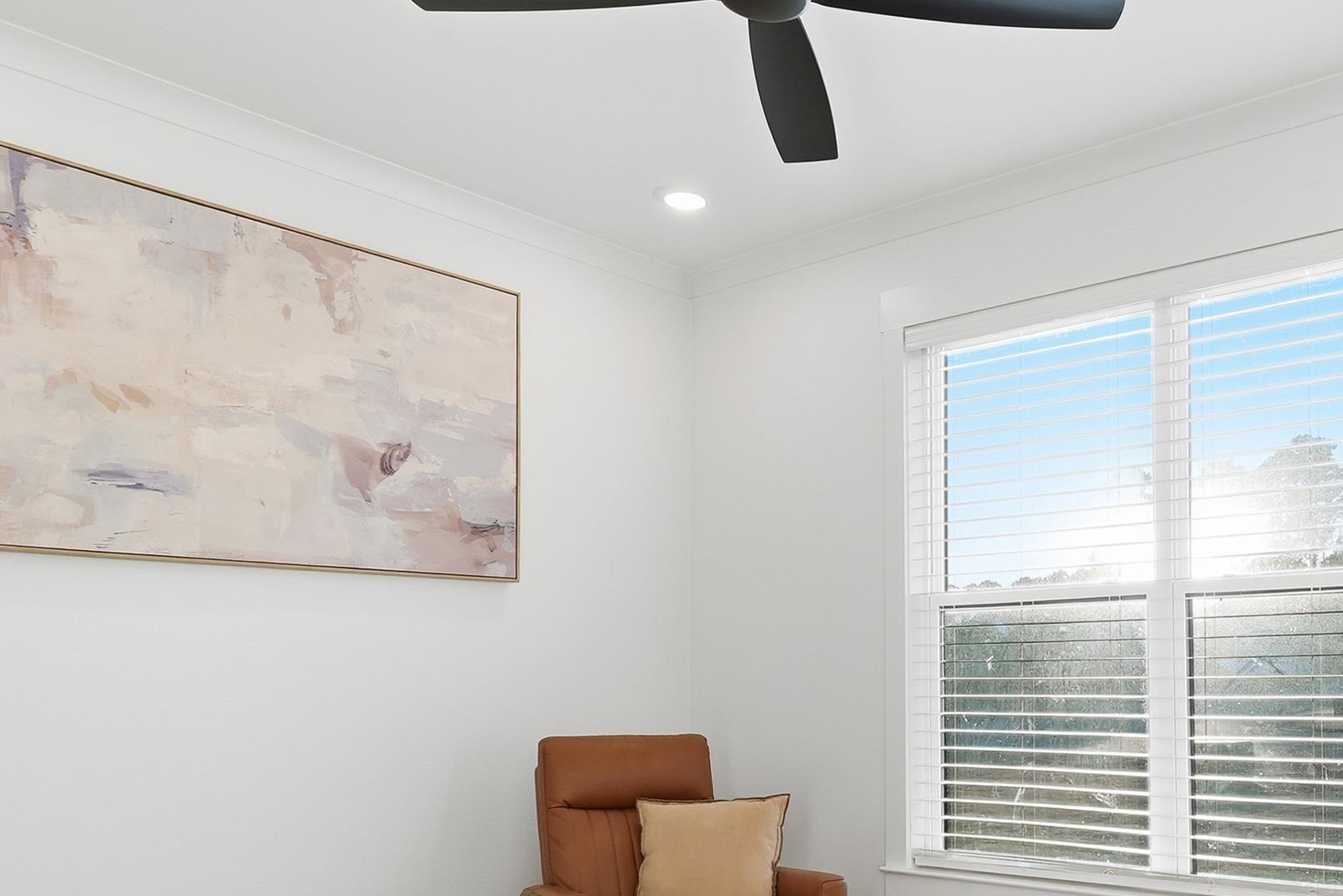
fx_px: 1119
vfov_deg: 41.9
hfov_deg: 59.4
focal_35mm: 30
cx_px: 969
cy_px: 705
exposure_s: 1/400
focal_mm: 16
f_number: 9
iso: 250
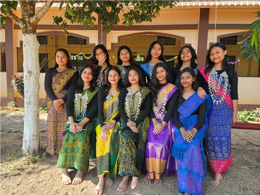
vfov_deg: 58.9
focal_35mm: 23
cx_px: 130
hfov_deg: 73.9
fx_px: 173
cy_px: 98
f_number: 1.8
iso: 25
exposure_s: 1/241
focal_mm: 5.4
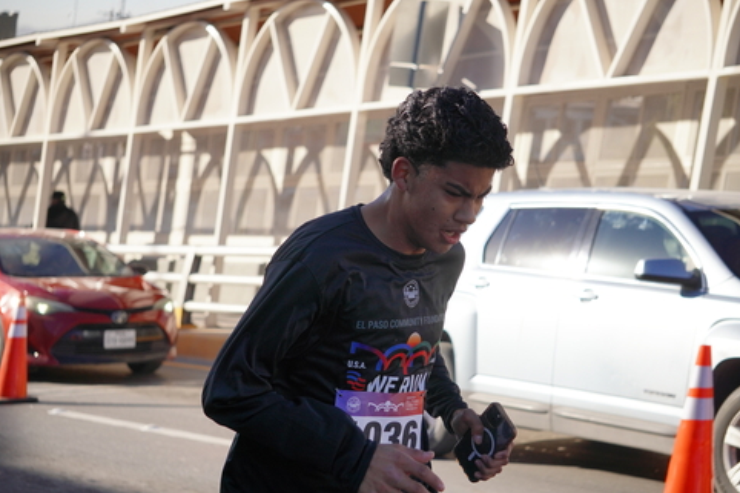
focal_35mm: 86
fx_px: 1757
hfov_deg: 23.8
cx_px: 382
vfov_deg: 16.0
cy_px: 250
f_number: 4.5
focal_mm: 55
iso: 500
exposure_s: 1/2500
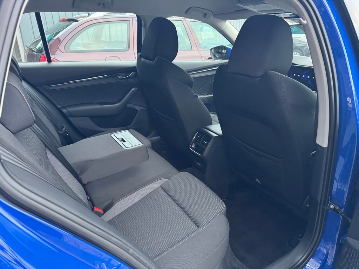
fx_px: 249
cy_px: 134
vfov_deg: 56.8
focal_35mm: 24
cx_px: 180
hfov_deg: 71.6
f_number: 1.78
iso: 800
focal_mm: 6.76
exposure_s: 1/60
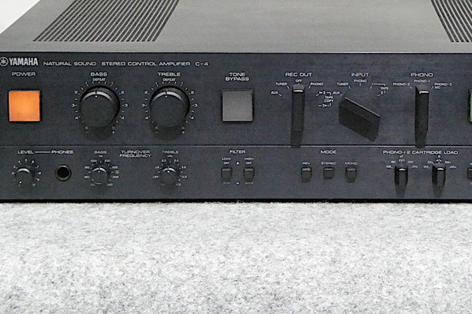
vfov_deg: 10.4
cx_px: 305
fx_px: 1730
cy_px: 92
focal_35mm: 132
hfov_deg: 15.5
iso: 1600
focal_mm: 14.1
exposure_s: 1/50
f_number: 4.7
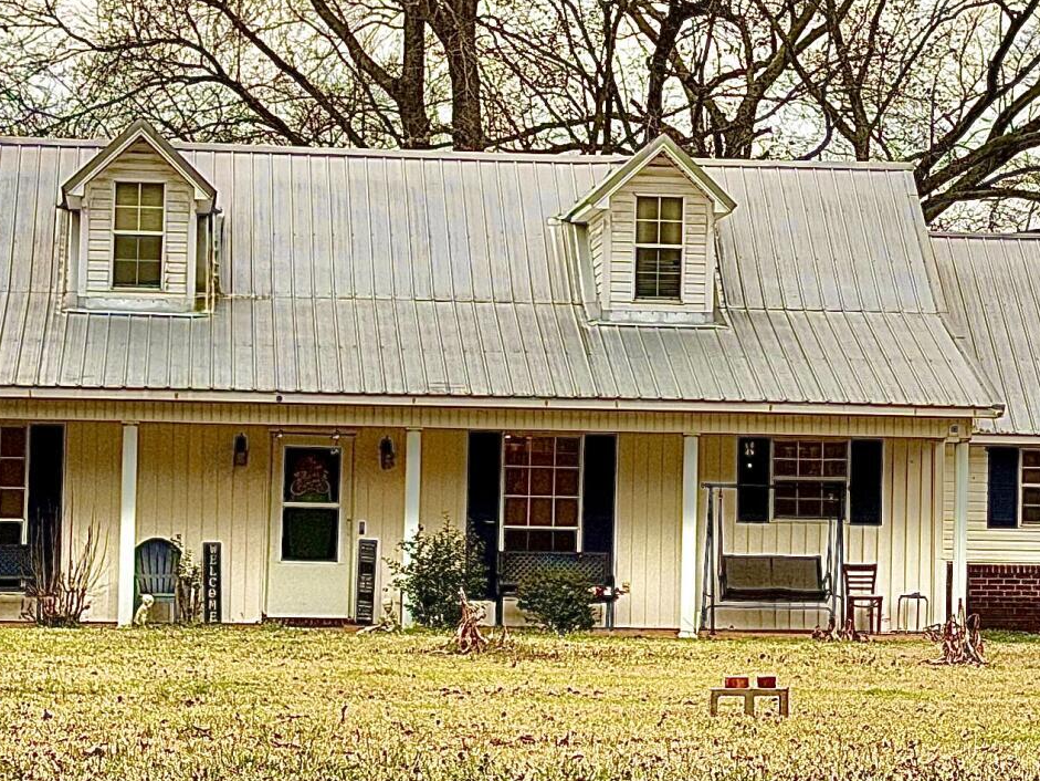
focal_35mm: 153
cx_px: 917
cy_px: 319
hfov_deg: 12.8
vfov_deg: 9.7
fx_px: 4597
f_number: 1.78
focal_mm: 6.76
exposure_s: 1/523
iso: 64
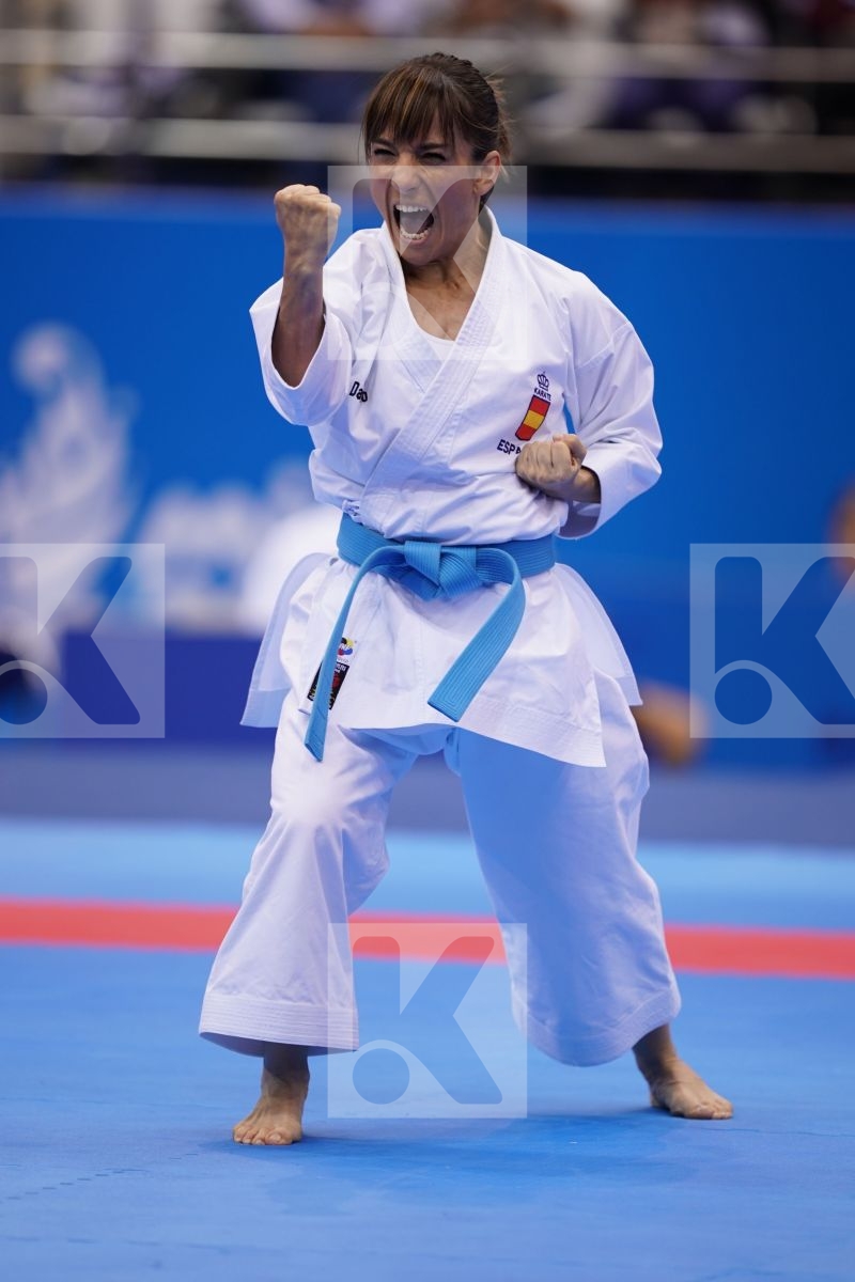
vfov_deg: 5.2
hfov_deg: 3.4
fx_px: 14249
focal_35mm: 400
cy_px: 641
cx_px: 428
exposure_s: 1/500
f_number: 2.8
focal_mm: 400
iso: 640
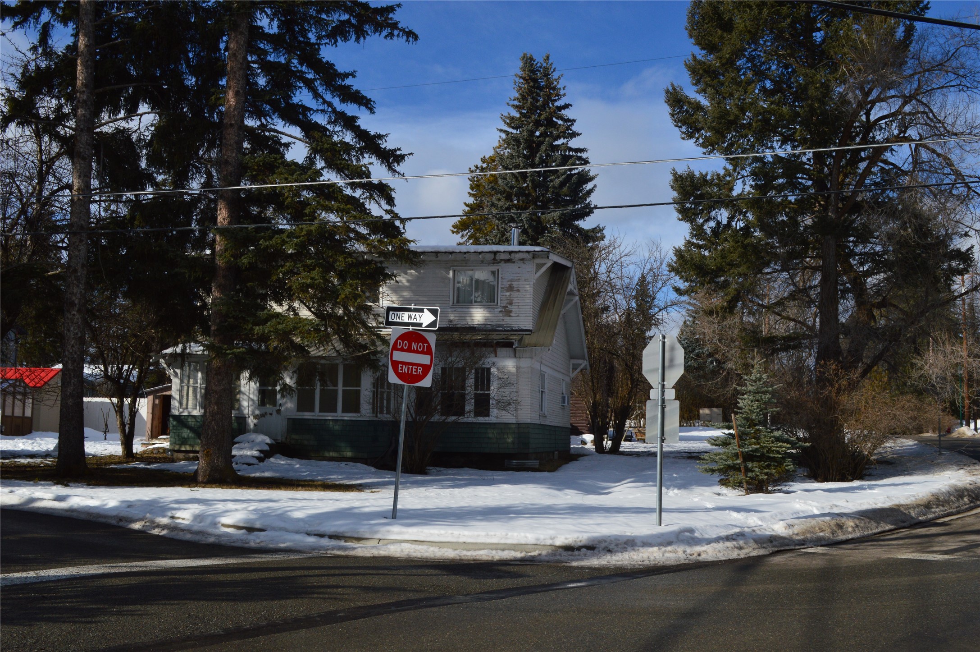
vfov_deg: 34.1
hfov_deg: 49.6
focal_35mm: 39
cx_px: 490
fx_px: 1061
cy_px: 326
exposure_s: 1/500
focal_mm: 26
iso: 400
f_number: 11
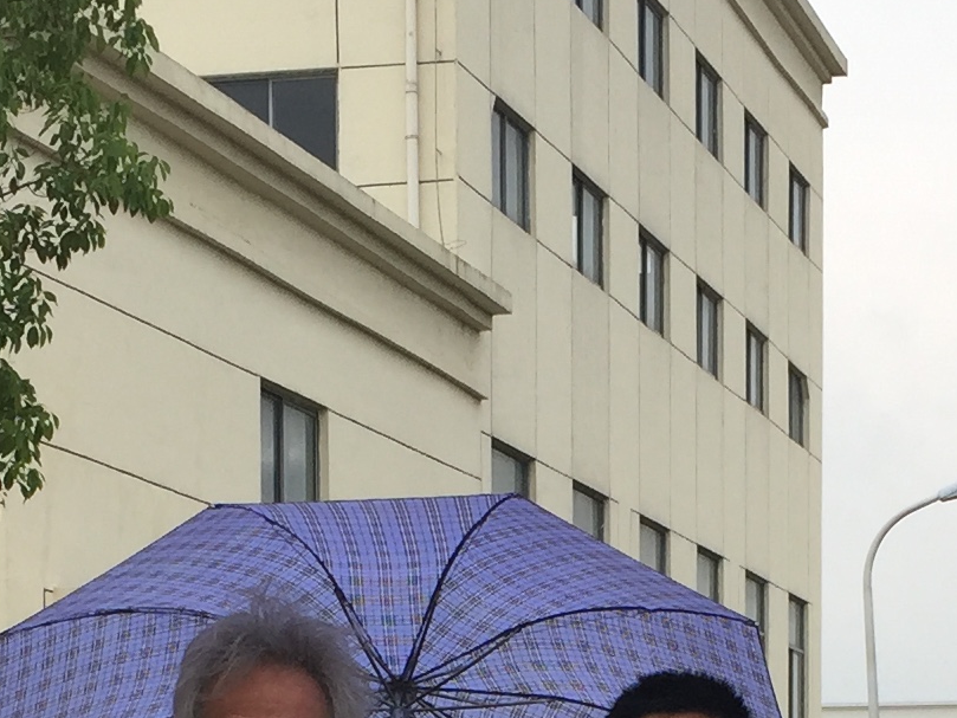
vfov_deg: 12.1
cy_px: 1073
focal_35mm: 117
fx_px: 3235
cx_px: 595
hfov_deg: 16.8
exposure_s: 1/573
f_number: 2.2
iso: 32
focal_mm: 4.15
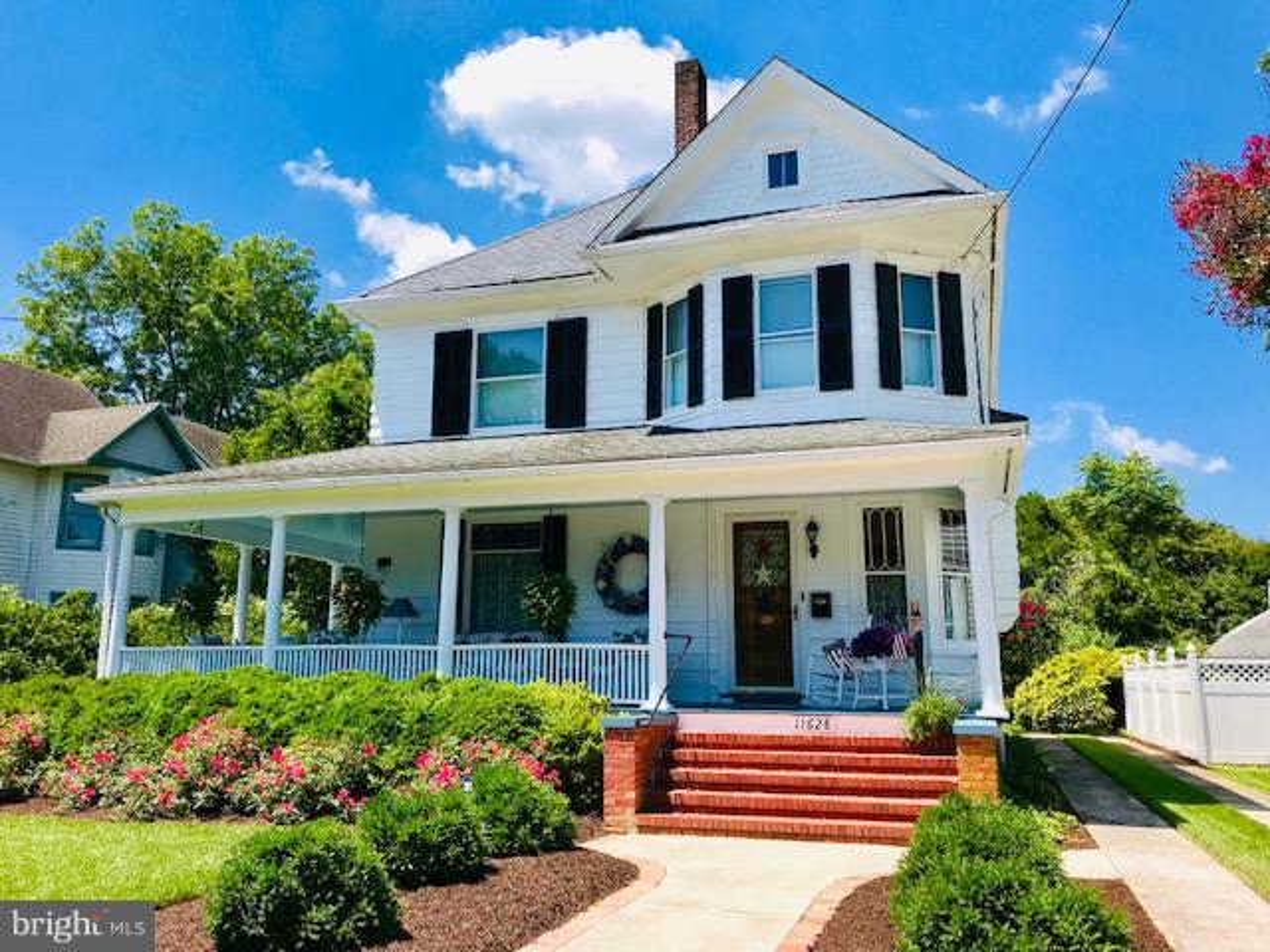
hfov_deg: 63.4
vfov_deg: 49.7
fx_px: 1027
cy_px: 476
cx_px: 635
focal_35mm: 28
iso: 20
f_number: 1.8
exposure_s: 1/1880
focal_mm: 3.99
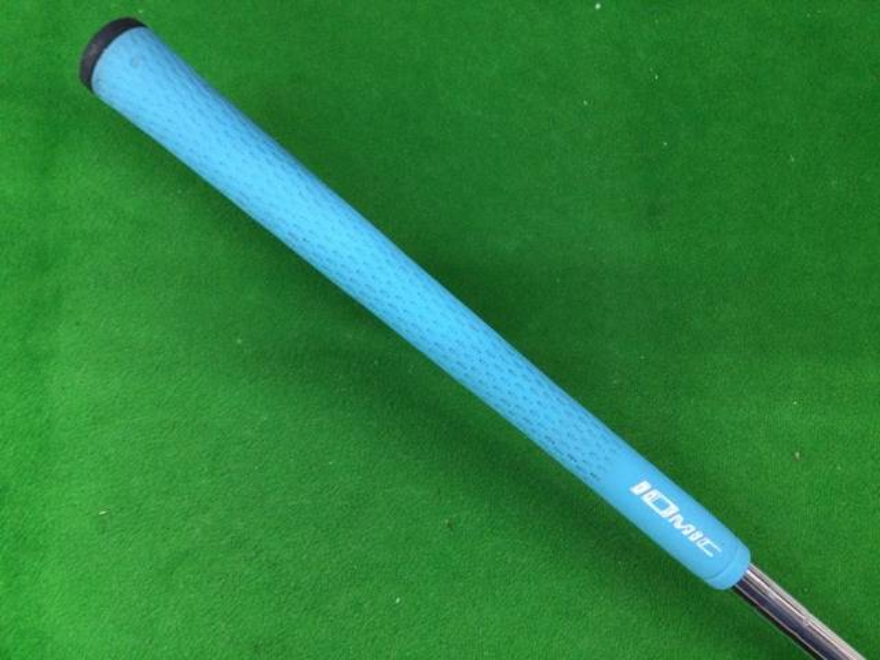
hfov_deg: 58.4
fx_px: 788
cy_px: 330
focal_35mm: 31
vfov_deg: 45.4
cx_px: 440
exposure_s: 1/30
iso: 80
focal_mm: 3.3
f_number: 2.4
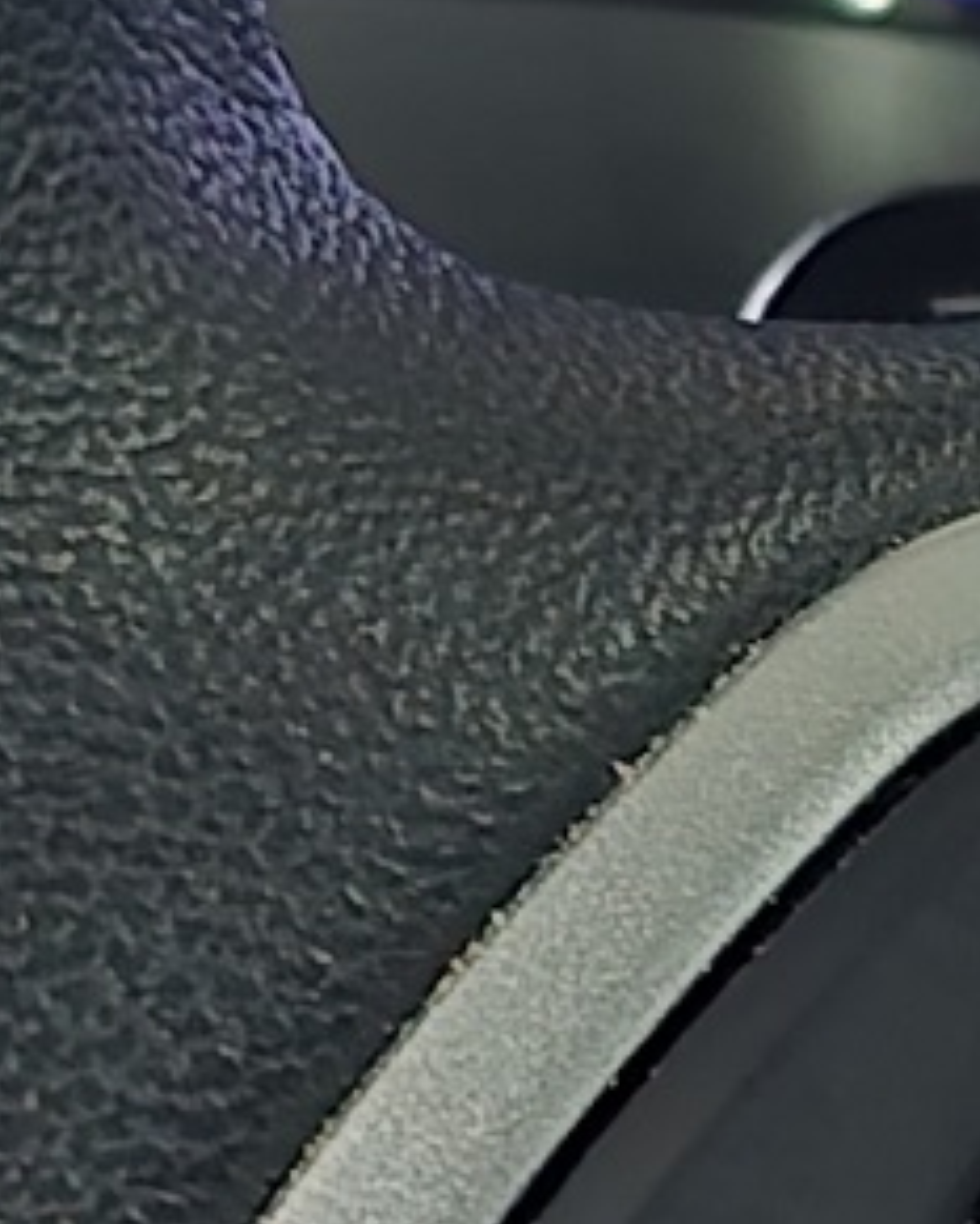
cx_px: 1224
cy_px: 1182
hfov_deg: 8.3
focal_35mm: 185
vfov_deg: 10.4
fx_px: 6704
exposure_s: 1/15
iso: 2500
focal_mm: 6.3
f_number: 1.7
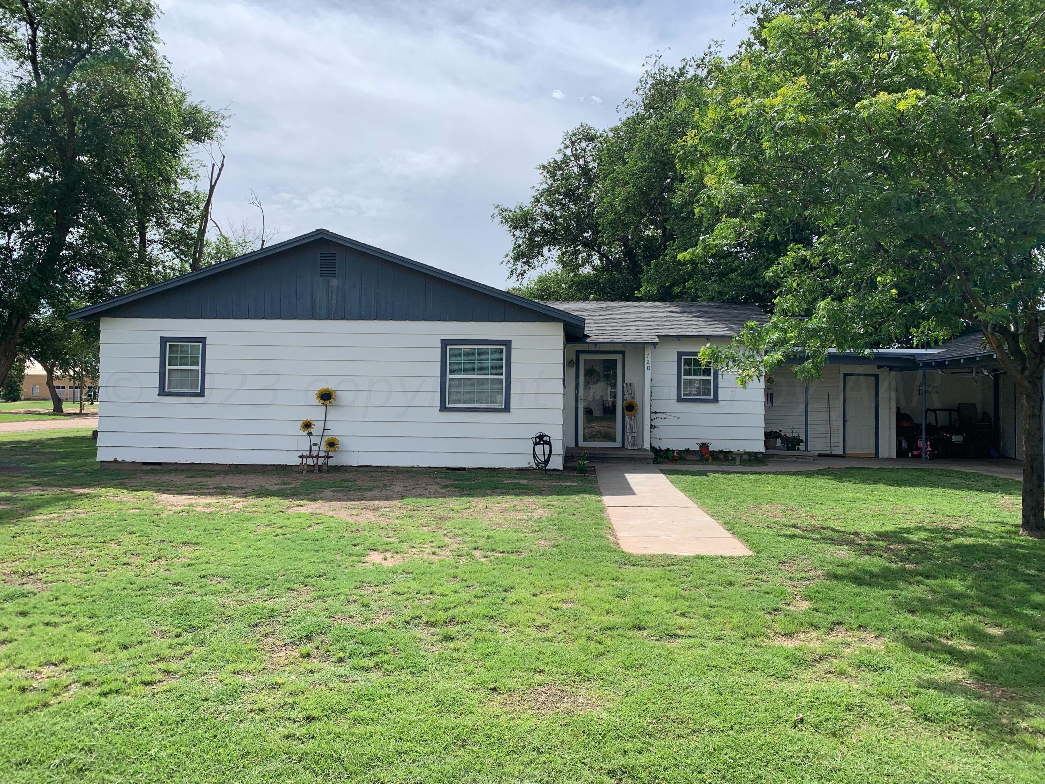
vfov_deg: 53.1
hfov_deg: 67.3
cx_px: 522
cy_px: 392
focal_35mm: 26
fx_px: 785
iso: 25
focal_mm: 4.25
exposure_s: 1/2755
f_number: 1.8
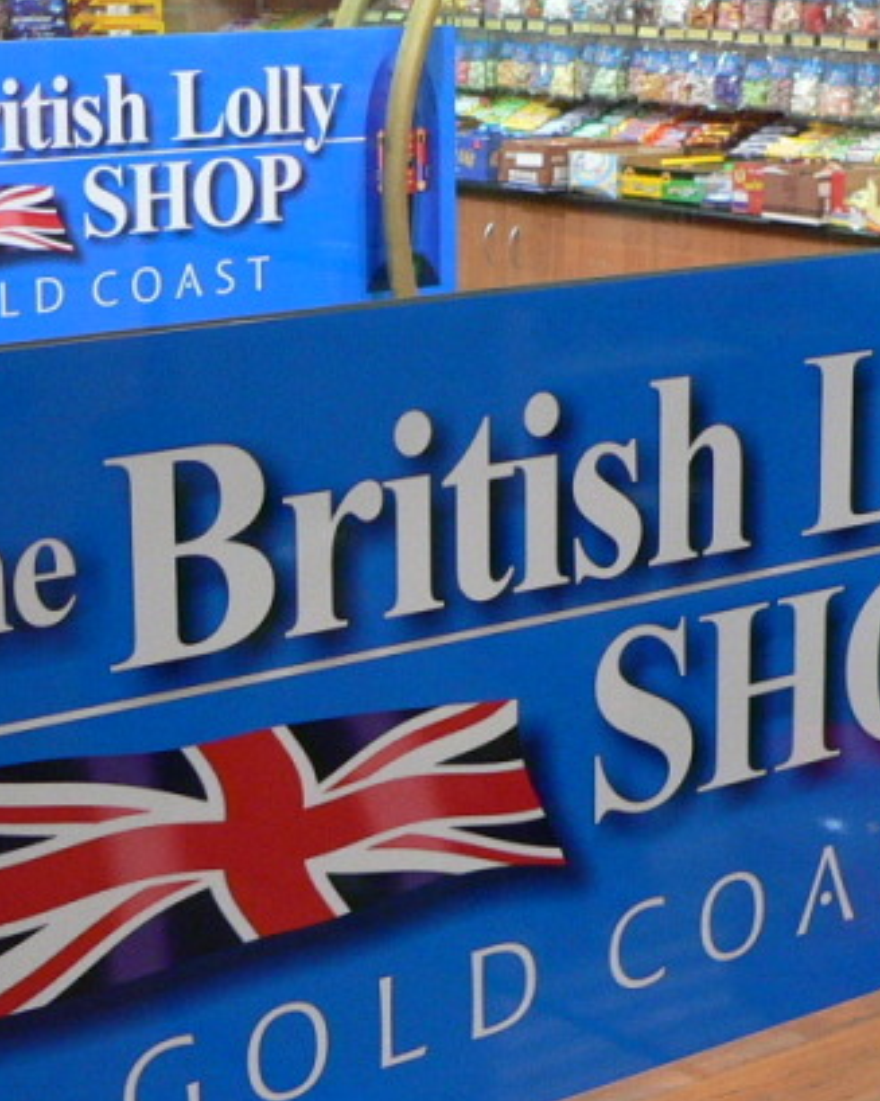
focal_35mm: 88
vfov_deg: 21.7
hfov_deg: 17.3
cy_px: 503
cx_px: 745
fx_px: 2866
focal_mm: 6
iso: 200
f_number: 2.8
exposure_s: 1/10
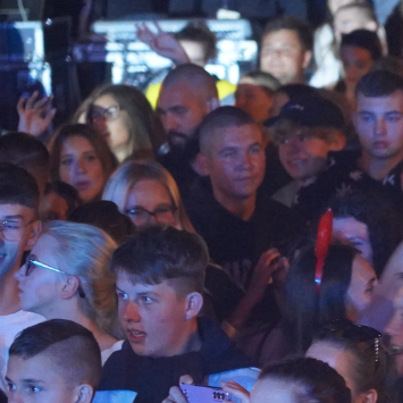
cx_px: 672
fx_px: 4307
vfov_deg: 5.4
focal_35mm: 327
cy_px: 349
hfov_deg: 5.3
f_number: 4
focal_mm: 105
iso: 12800
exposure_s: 1/50
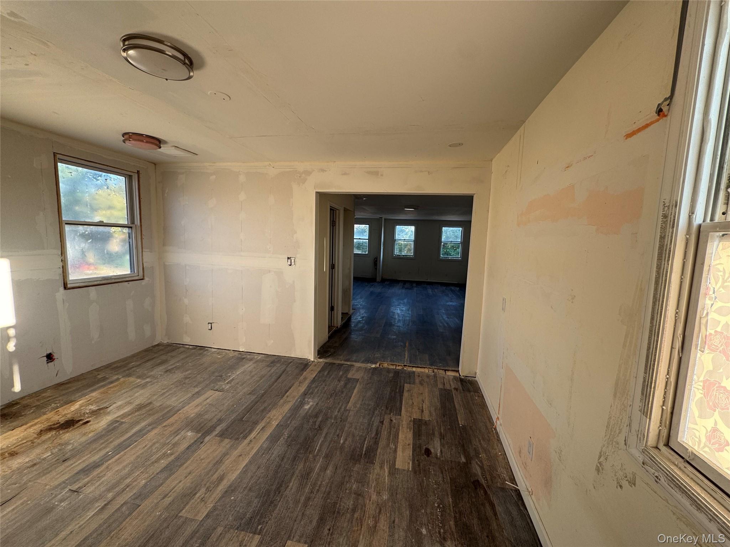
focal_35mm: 14
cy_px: 274
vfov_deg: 85.7
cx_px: 365
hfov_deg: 102.1
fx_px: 295
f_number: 2.2
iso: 64
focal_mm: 2.22
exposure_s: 1/99
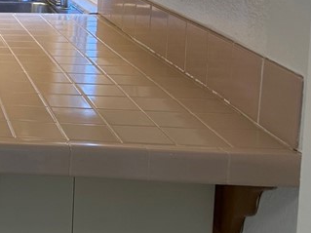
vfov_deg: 18.2
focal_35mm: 77
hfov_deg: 20.9
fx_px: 692
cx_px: -174
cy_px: -43
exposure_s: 1/60
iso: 160
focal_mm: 6.86
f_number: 1.78
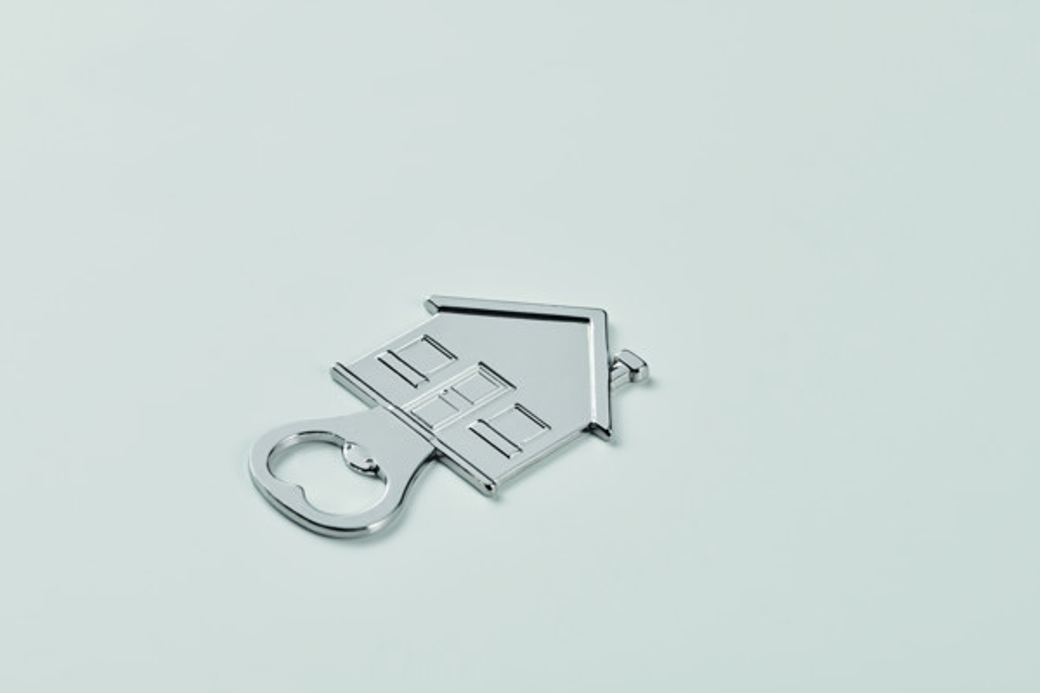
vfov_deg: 13.0
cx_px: 520
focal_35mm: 105
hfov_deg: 19.5
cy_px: 346
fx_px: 3033
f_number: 14
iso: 100
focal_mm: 105
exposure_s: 1/125
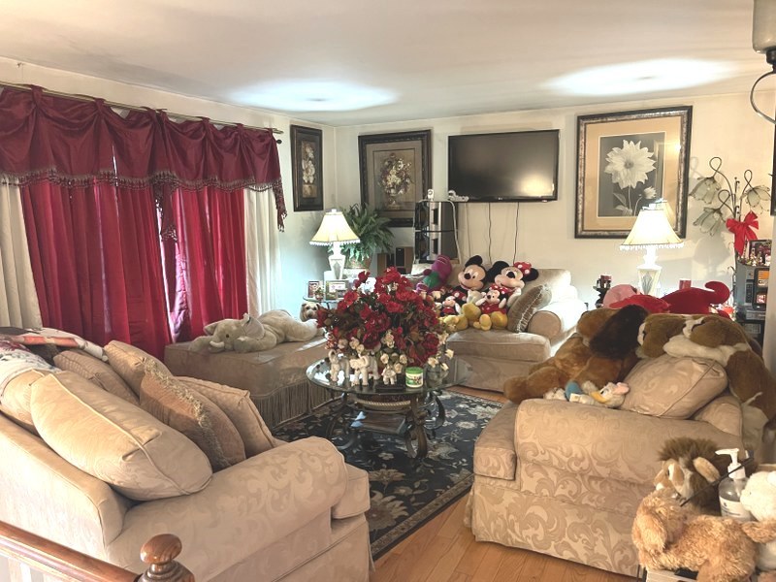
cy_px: 291
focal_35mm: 25
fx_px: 560
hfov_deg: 69.4
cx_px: 388
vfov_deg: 54.9
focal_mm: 5.1
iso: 500
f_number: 1.6
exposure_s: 1/30
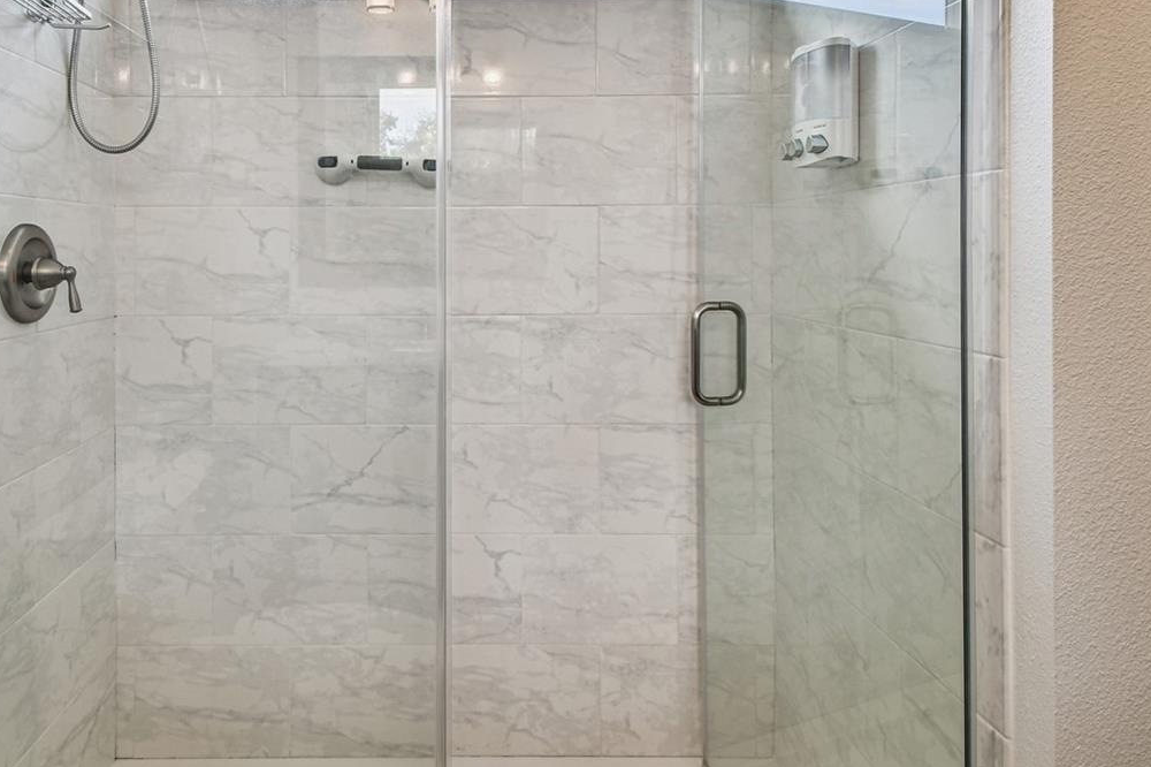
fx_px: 767
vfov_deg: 51.9
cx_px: 427
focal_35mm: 24
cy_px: 242
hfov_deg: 72.5
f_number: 7.1
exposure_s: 1/15
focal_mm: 10
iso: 100
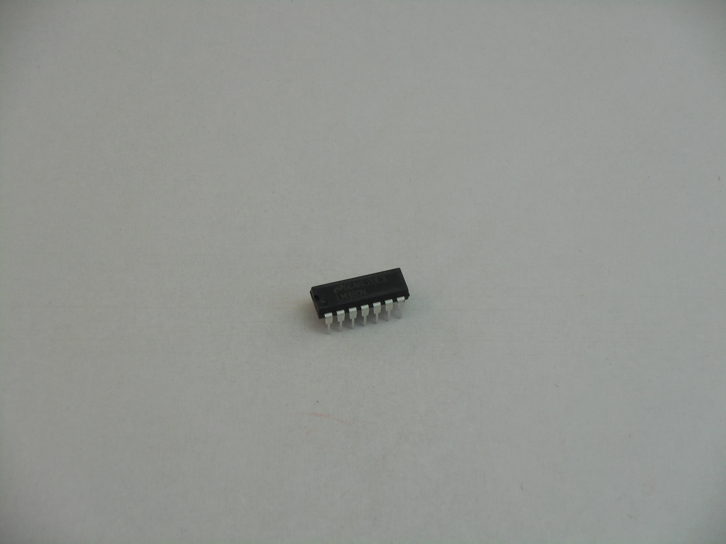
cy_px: 272
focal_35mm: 102
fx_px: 2139
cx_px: 363
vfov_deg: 14.5
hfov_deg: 19.3
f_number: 5.8
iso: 140
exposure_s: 1/60
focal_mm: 18.2
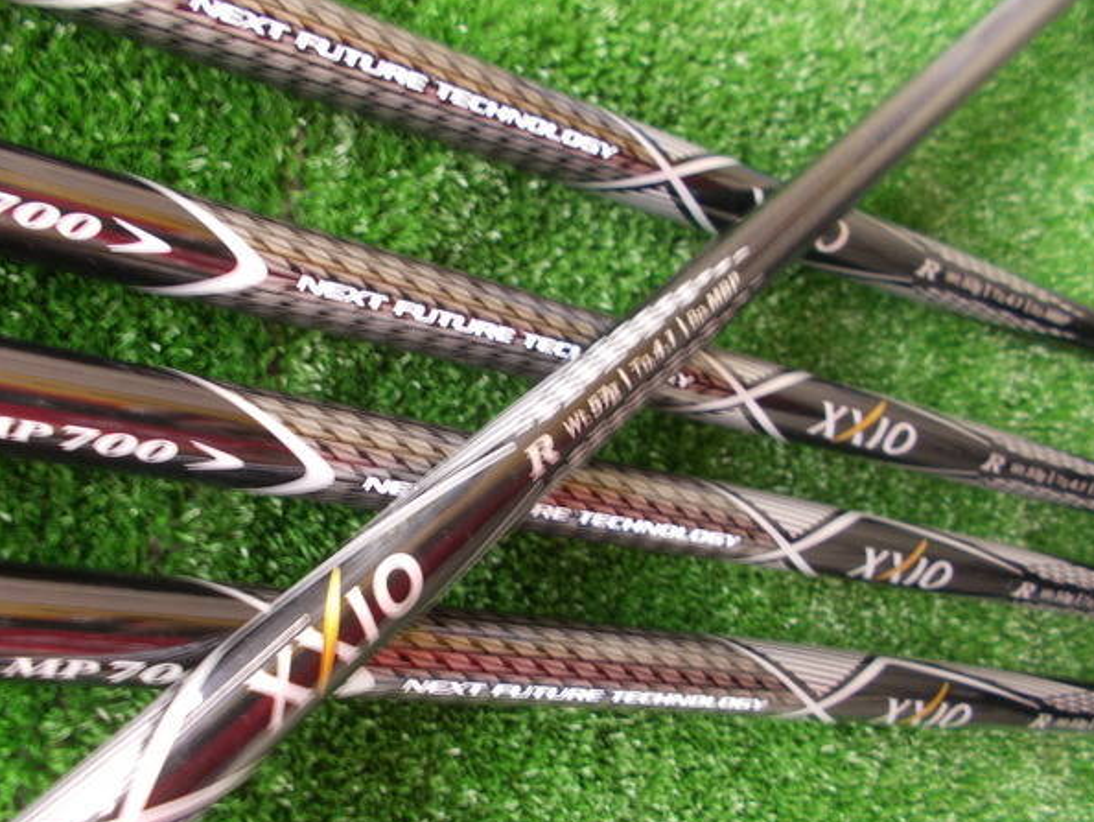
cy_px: 435
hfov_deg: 63.4
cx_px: 527
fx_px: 885
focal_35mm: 28
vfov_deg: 49.8
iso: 200
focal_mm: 4.6
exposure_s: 1/4
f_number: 3.2
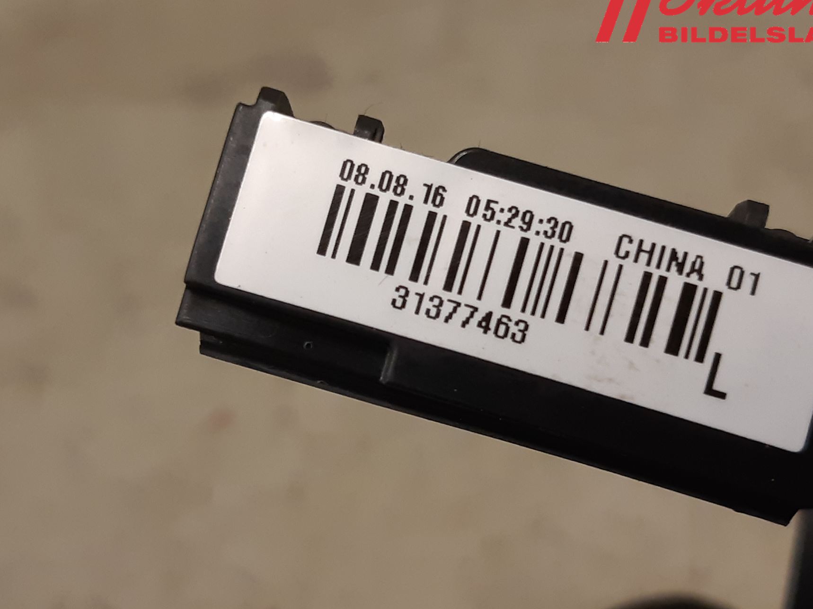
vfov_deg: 45.4
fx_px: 728
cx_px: 401
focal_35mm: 31
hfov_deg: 58.4
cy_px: 325
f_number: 1.7
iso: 125
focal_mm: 3.93
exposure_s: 1/50
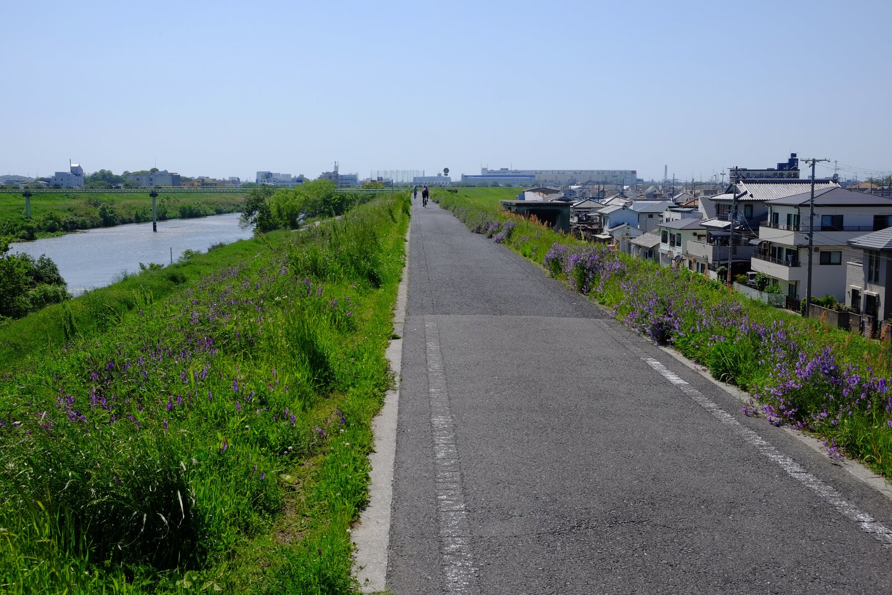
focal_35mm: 38
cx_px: 446
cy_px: 298
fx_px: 942
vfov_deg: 35.1
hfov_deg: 50.7
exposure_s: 1/680
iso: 400
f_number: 9
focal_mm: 25.4
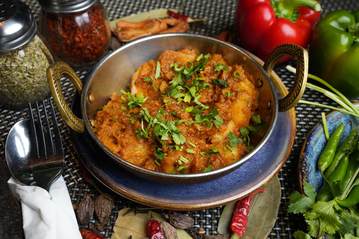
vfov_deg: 34.0
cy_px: 120
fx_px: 392
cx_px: 180
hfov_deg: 49.2
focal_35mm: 39
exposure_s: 1/100
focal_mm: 39.3
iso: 1000
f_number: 8
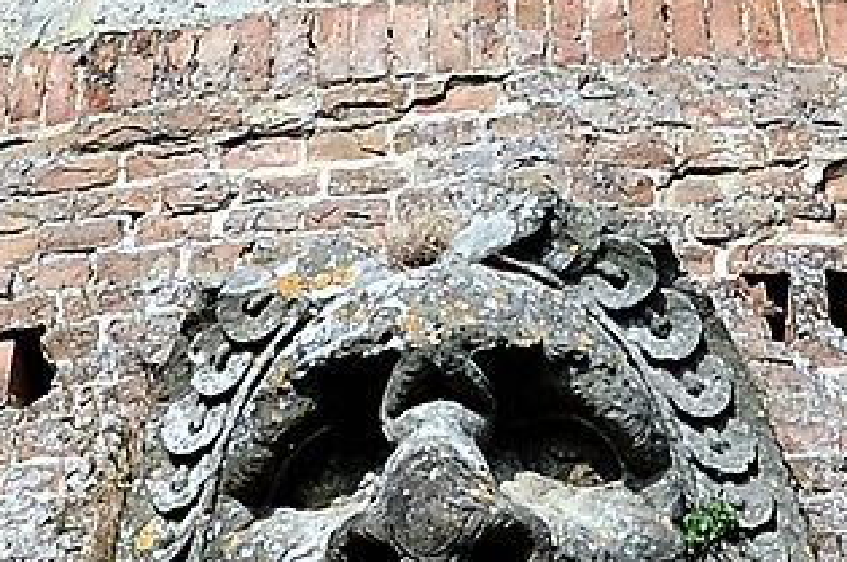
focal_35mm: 297
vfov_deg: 4.5
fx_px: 6977
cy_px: -715
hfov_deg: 6.9
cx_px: 581
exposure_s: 1/200
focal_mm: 26
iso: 100
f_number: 11
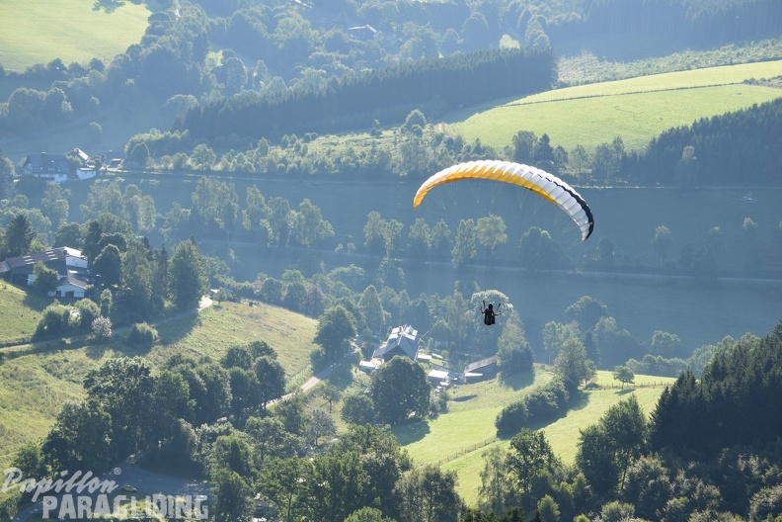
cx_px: 391
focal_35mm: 120
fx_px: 2606
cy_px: 261
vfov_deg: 11.4
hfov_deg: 17.1
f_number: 11
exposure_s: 1/400
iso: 400
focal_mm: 80
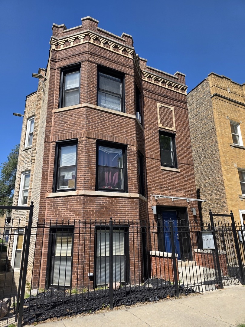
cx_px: 122
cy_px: 164
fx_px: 217
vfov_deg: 73.9
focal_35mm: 23
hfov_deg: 58.9
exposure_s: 1/4766
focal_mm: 6.3
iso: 80
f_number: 1.7
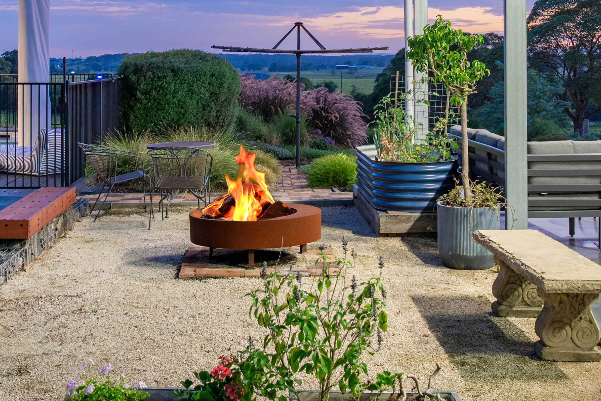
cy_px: 107
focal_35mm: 75
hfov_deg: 26.9
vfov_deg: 18.1
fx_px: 1252
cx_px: 217
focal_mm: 30
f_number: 5
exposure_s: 1
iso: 400
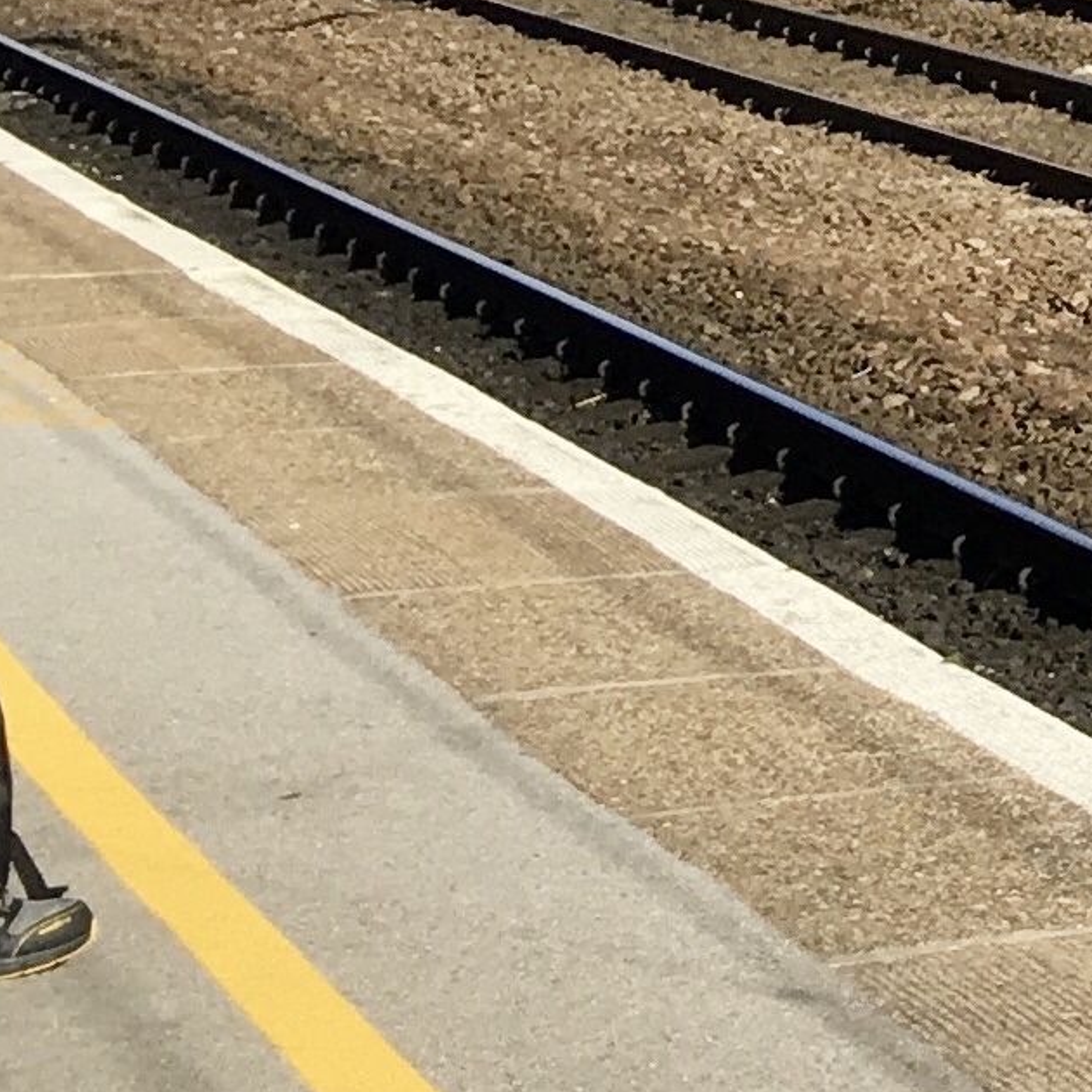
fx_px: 5853
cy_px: -664
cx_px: 3212
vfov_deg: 10.2
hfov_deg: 8.8
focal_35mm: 164
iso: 25
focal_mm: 4.15
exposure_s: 1/1083
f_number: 2.2
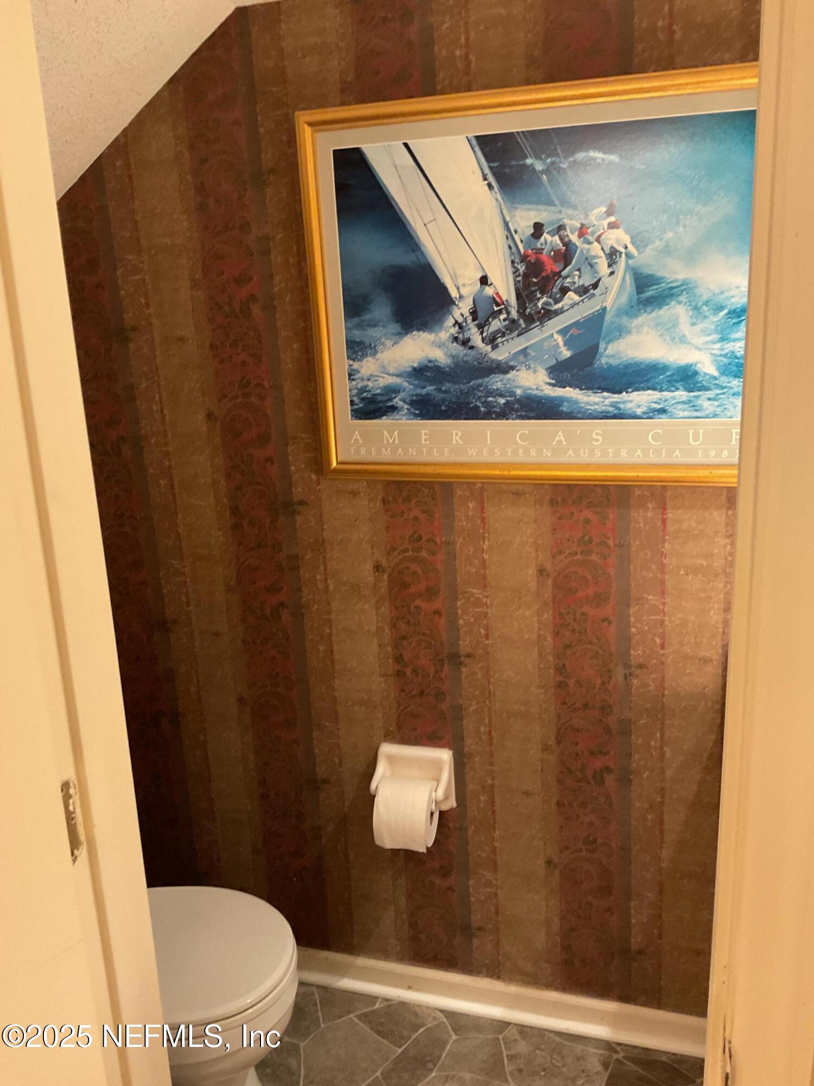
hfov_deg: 48.2
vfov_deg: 61.7
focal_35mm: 29
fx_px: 909
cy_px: 543
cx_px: 407
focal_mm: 3
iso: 250
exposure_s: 1/40
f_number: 1.8
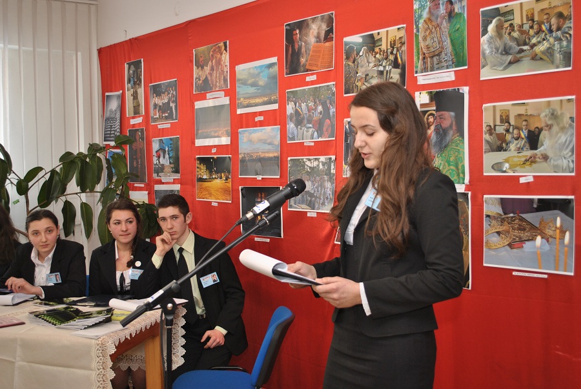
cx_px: 290
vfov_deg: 30.9
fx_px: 703
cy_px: 194
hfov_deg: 44.9
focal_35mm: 44
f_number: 4.5
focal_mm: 29
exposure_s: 1/30
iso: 200
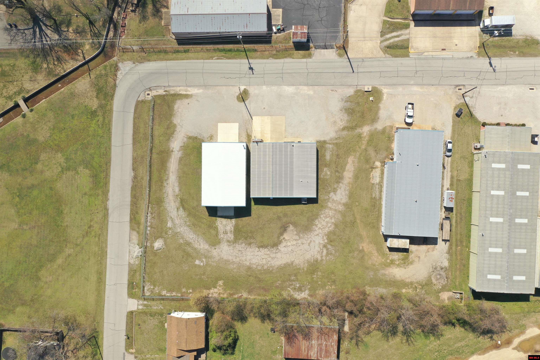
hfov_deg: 65.5
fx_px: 420
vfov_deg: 46.4
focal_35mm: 28
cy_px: 180
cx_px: 270
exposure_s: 1/50
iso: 100
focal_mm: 10.26
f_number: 3.5
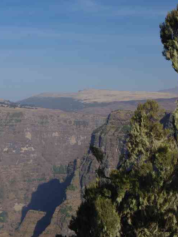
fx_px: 578
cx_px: 62
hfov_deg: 17.5
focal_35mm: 84
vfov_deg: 23.2
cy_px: 118
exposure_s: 1/40
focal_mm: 38.8
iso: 100
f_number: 13
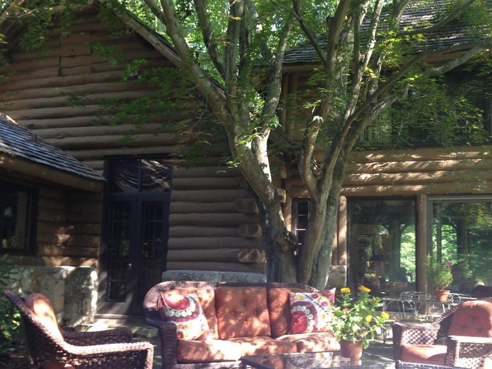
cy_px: 207
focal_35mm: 41
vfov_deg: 35.1
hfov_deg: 45.7
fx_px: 583
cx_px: 268
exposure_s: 1/40
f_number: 2.4
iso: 64
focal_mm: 4.13
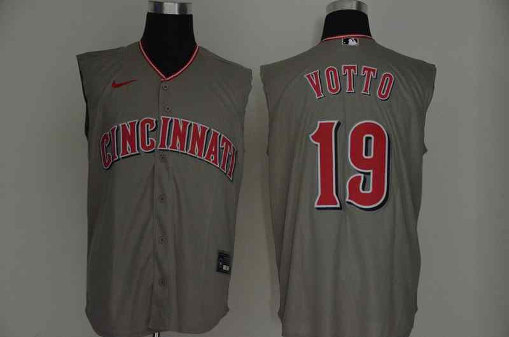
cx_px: 254
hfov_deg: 27.0
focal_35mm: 75
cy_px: 168
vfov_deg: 18.1
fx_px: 1058
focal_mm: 50
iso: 4000
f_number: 4.8
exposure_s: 1/60
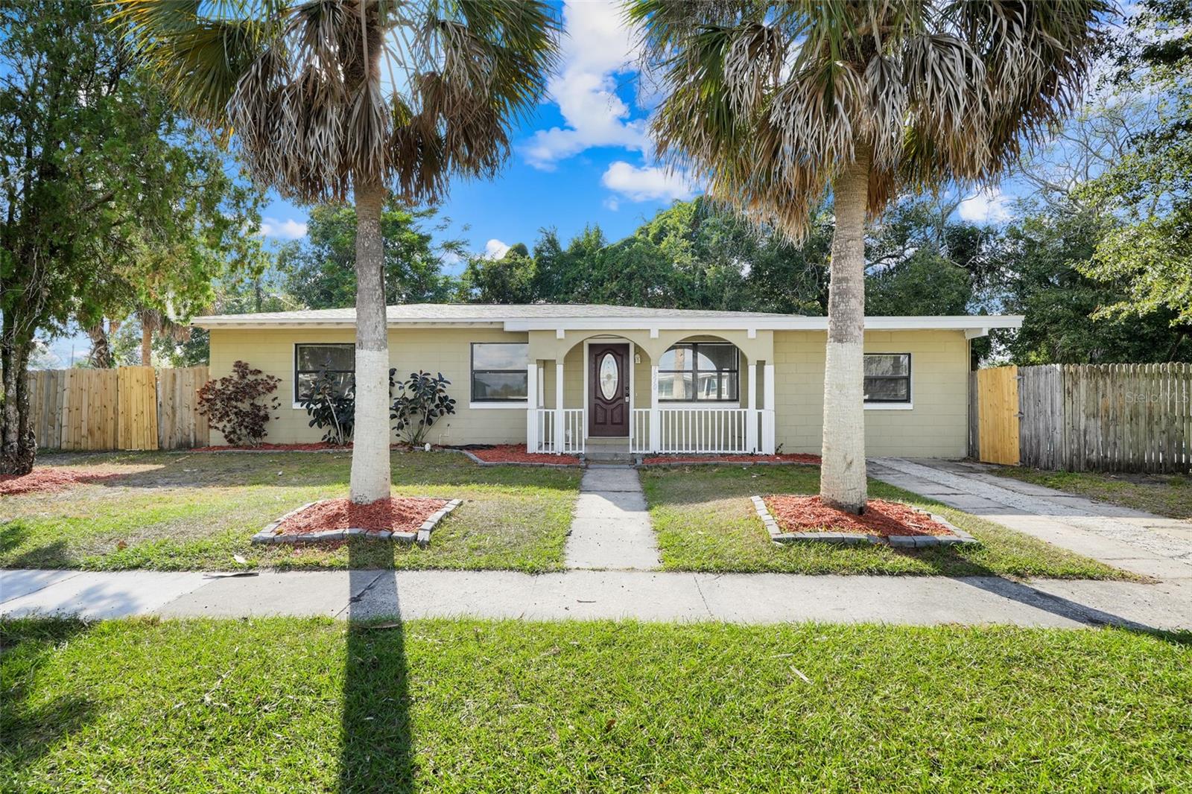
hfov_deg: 84.0
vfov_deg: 61.9
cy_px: 397
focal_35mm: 20
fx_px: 662
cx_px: 596
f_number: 9
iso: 400
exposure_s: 1/60
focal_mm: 20
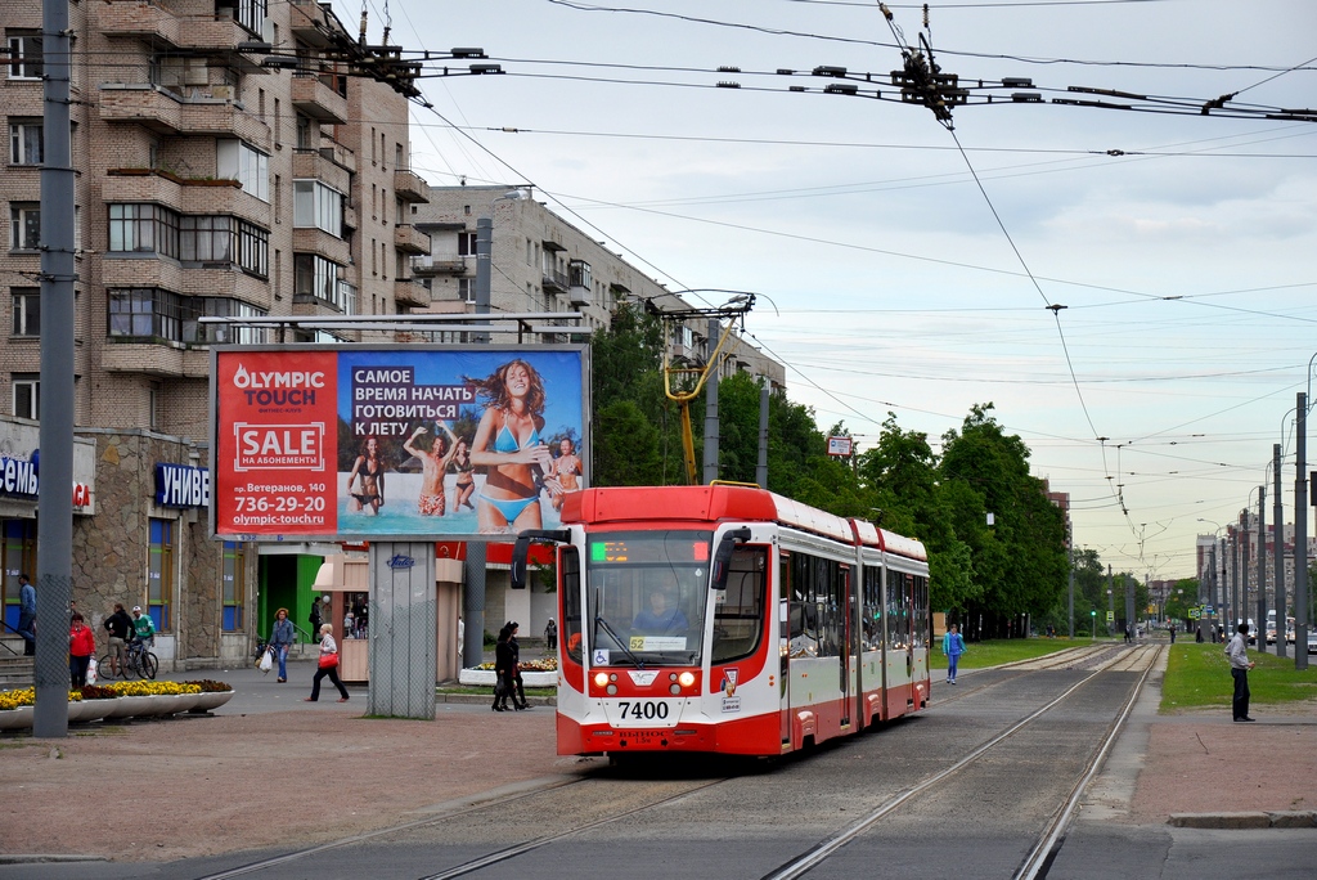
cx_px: 658
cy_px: 440
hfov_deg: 20.6
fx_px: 3624
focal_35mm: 99
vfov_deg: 13.8
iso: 250
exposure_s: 1/320
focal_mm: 66
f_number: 5.3
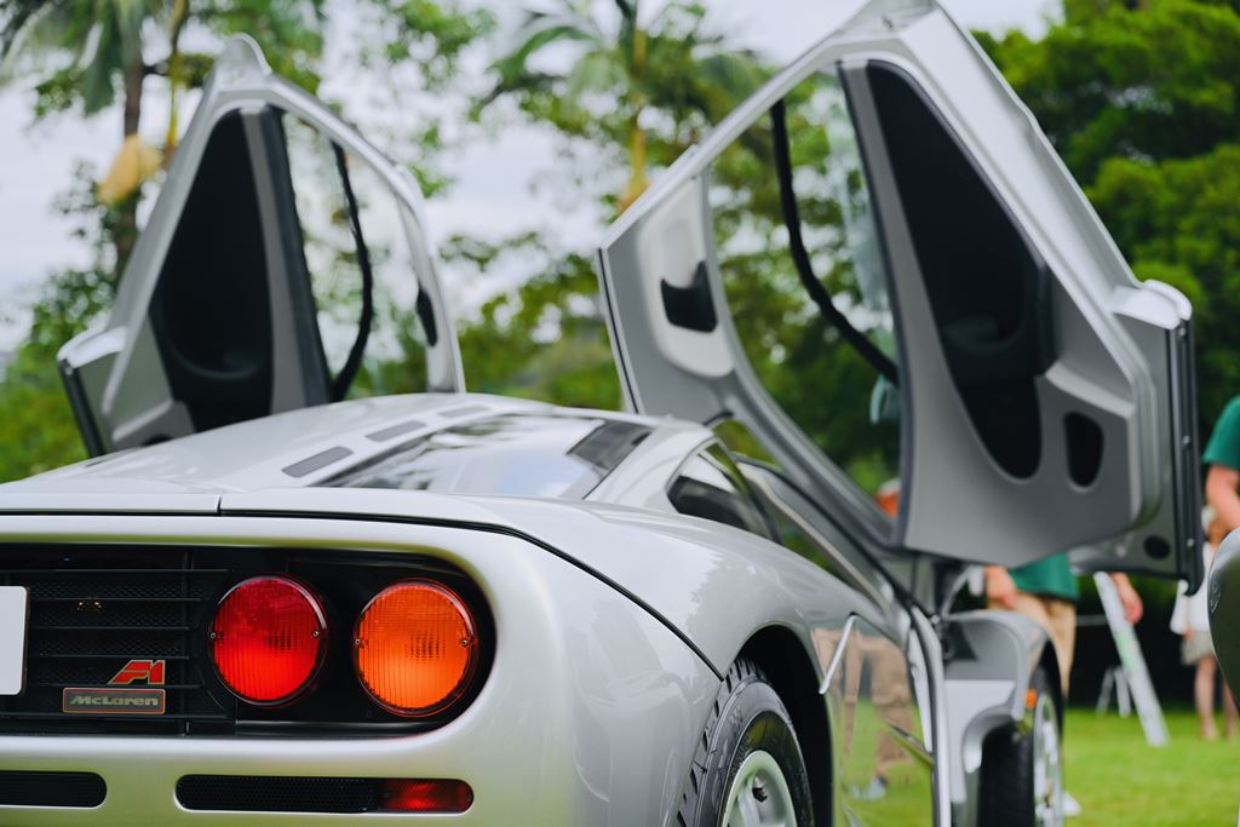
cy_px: 414
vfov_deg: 21.9
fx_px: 2136
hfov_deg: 32.4
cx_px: 620
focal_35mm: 62
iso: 250
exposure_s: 1/500
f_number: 4
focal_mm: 62
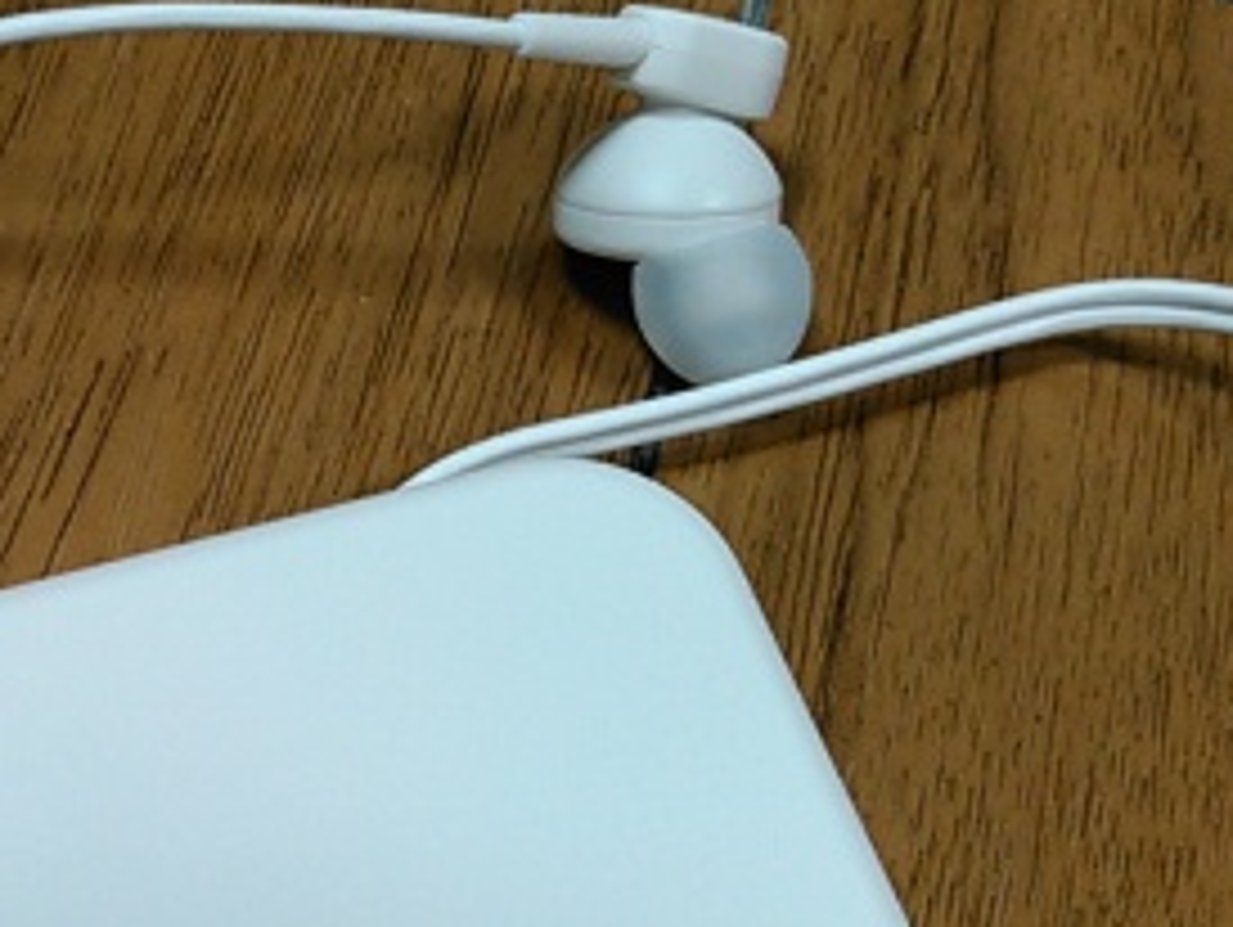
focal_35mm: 70
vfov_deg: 20.8
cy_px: 716
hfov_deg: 26.6
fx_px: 2496
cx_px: 72
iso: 200
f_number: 2.4
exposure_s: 1/16.7
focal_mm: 4
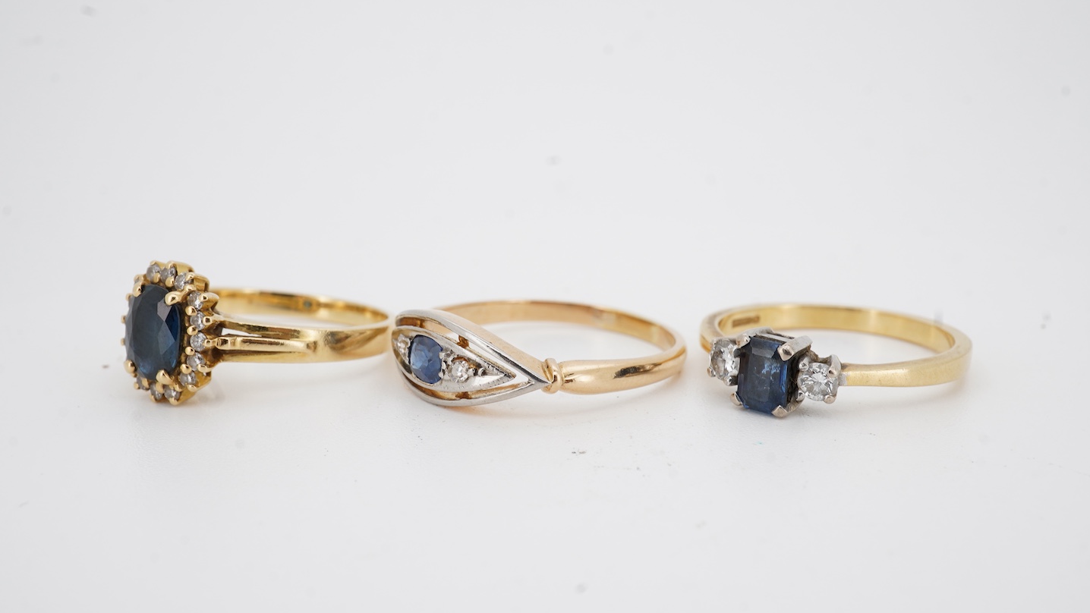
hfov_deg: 42.9
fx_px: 1387
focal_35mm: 48
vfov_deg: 24.9
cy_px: 311
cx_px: 543
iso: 200
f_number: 22
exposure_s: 1/125
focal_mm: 30
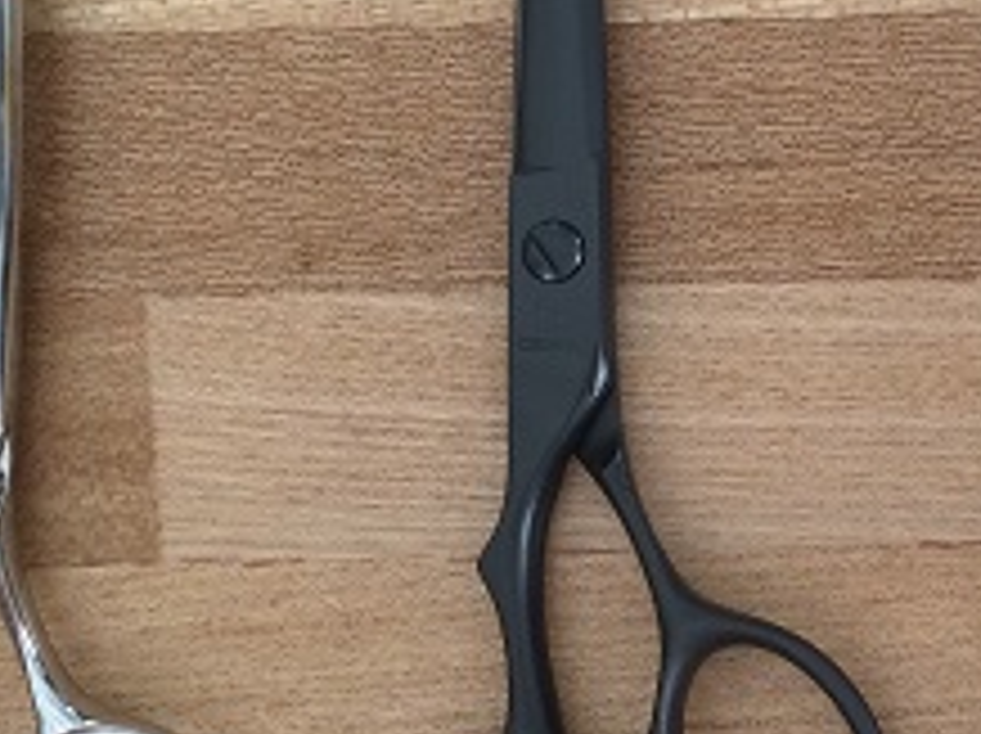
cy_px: 385
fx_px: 2038
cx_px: 878
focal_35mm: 72
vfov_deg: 20.4
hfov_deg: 26.2
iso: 125
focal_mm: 4.15
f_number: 2.2
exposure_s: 1/30
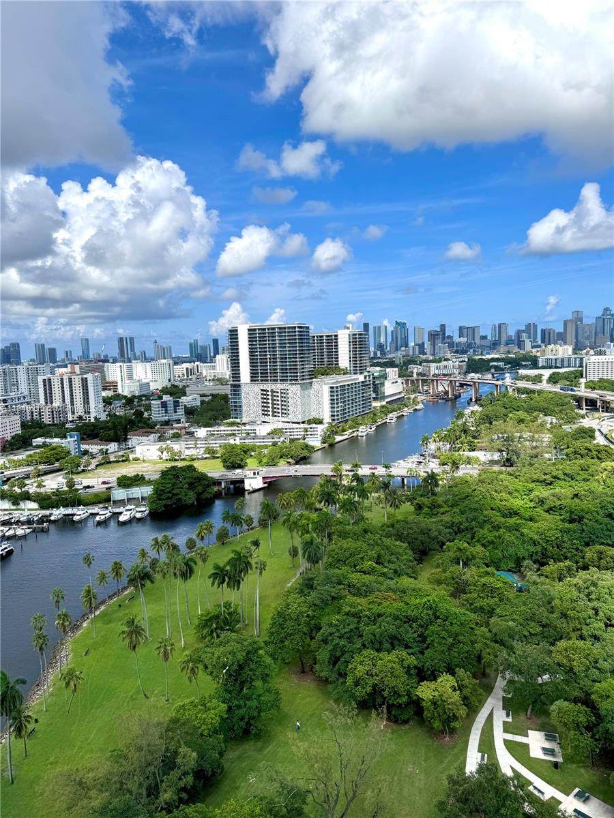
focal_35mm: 24
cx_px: 307
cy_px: 409
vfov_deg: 71.6
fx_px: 568
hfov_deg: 56.8
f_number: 1.78
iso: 80
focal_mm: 6.76
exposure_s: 1/7092
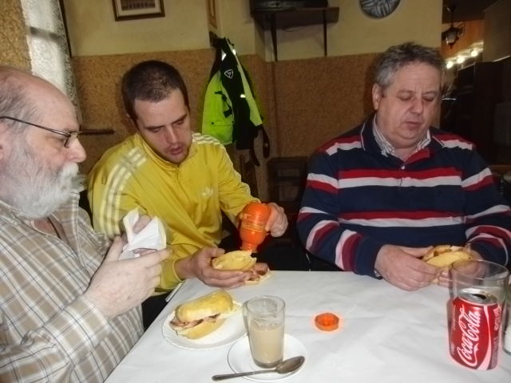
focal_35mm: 24
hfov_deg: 71.6
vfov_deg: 56.8
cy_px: 192
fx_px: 354
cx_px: 256
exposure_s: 1/30
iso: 250
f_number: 3.2
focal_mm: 4.3
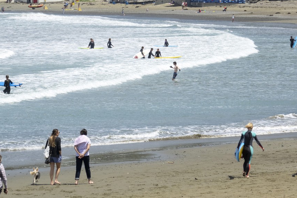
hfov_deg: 6.1
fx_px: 2780
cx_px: 100
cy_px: 52
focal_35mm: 337
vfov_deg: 4.1
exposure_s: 1/1600
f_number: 4.5
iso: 100
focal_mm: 75.77
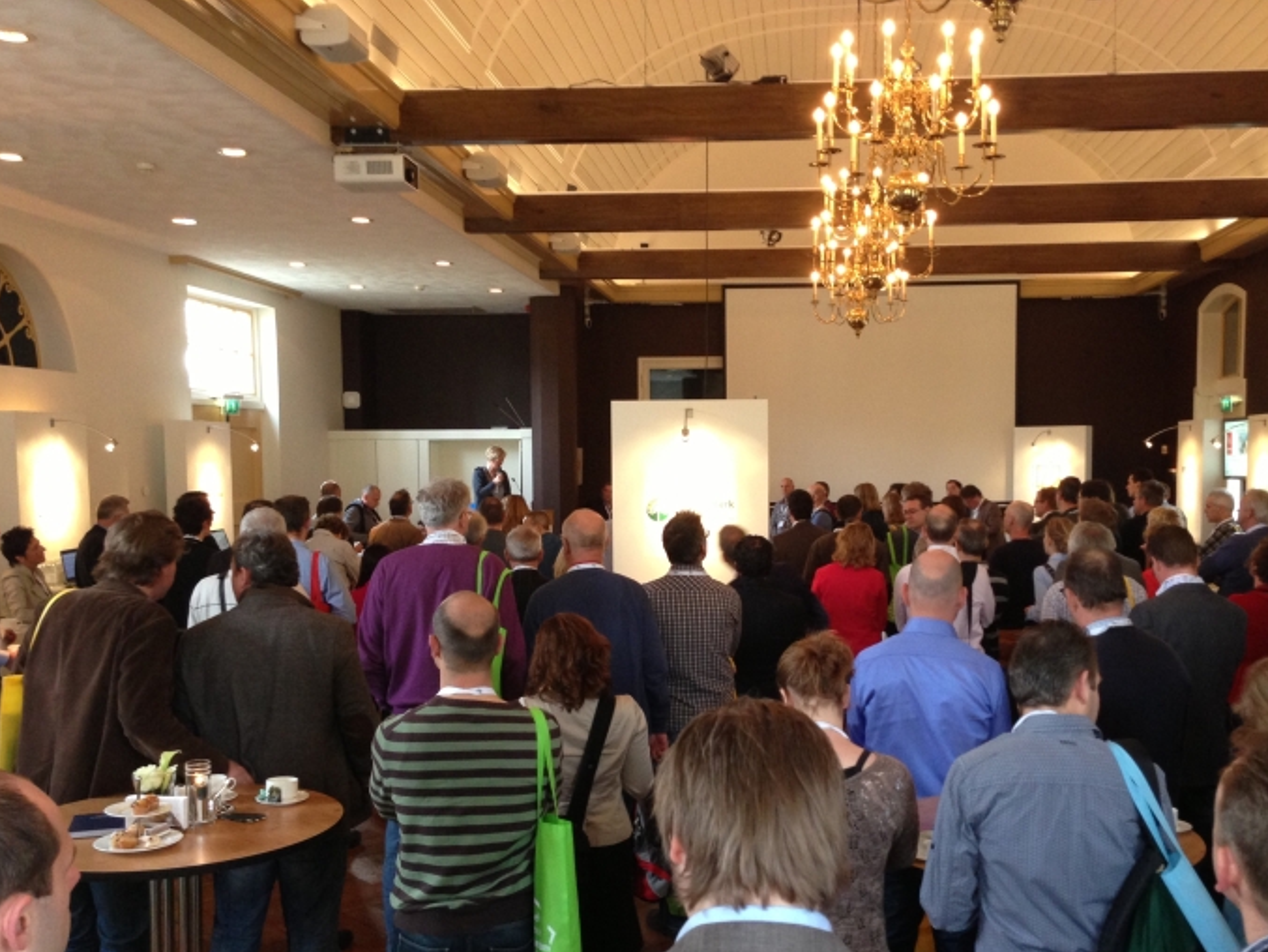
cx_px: 742
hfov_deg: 47.7
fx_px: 1429
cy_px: 560
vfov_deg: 36.7
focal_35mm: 39
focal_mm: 4.13
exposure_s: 1/20
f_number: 2.4
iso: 160
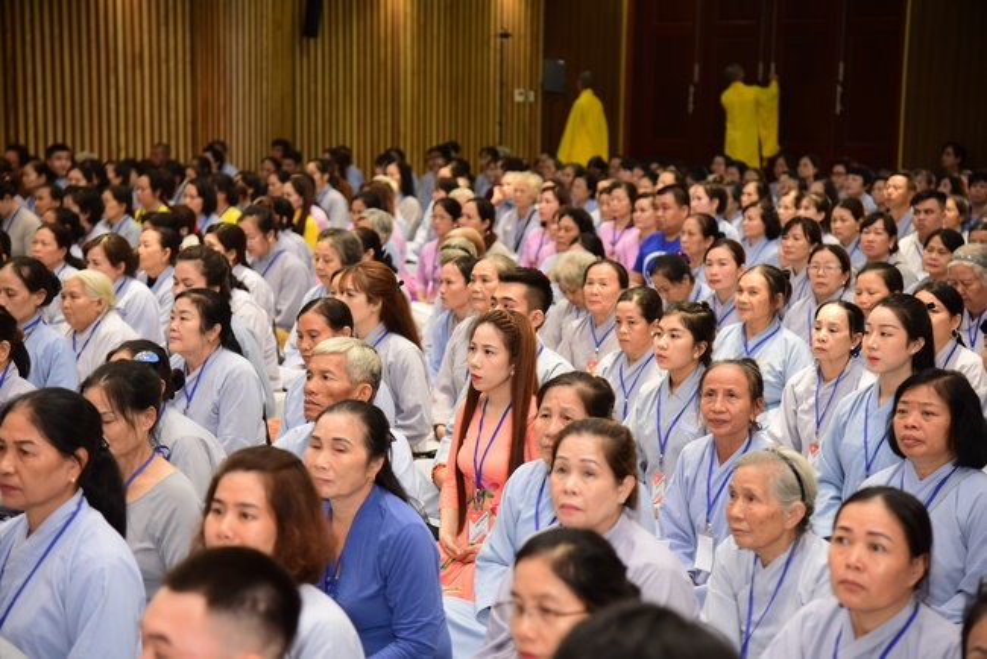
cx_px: 494
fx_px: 2331
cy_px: 330
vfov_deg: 16.1
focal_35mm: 85
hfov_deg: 23.9
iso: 800
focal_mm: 85
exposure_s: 1/60
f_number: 4
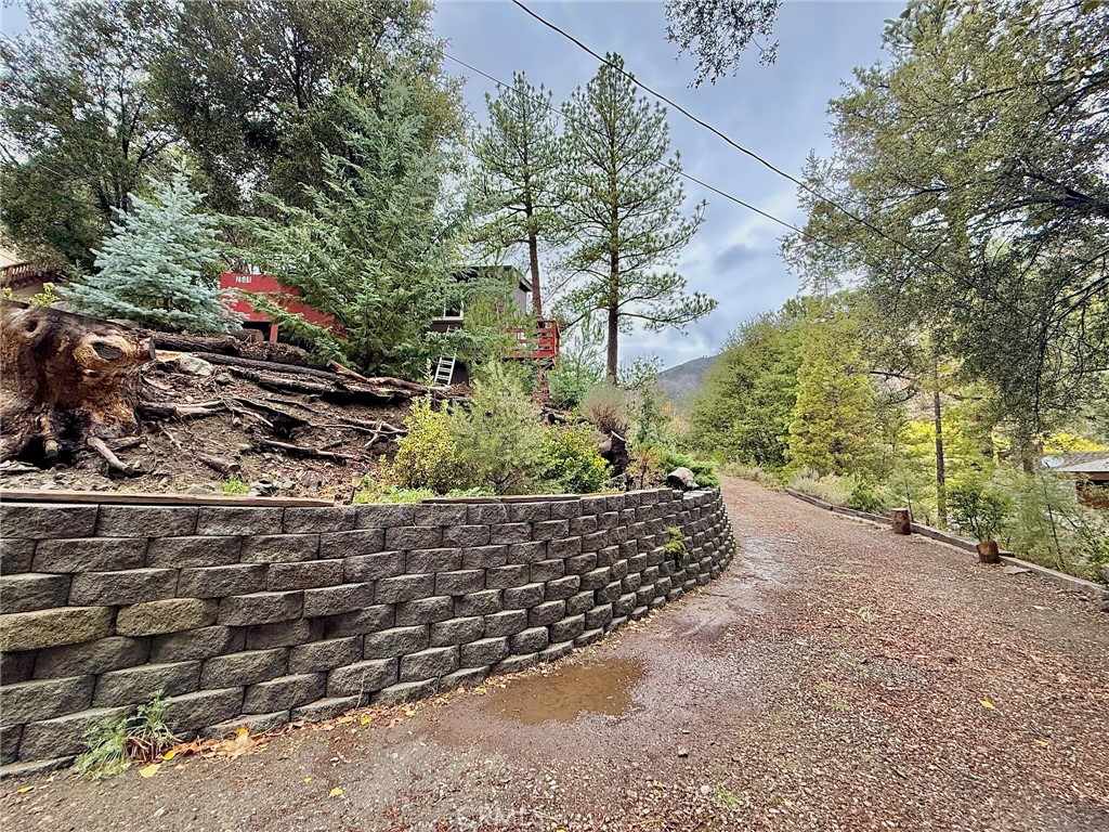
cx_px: 554
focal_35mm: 14
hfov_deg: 102.1
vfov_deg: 85.7
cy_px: 416
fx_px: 449
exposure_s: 1/99
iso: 100
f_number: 2.2
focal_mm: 2.22
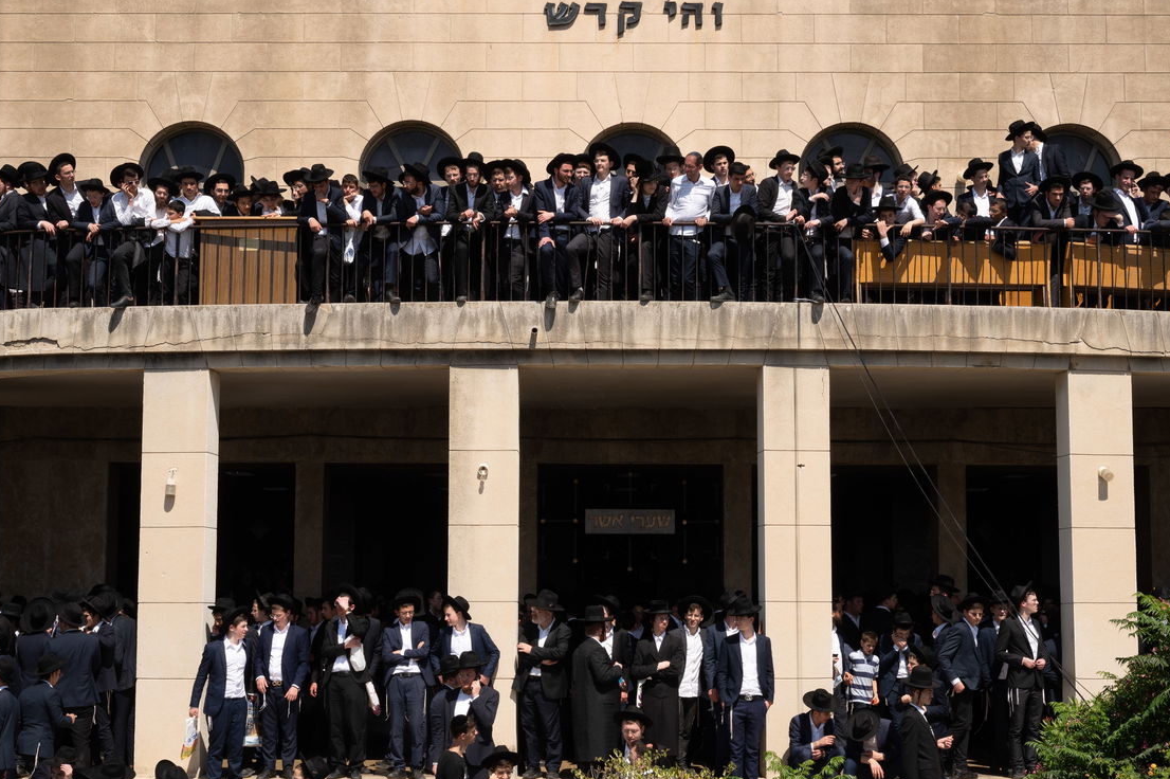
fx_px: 2014
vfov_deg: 21.9
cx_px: 632
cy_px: 369
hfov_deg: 32.4
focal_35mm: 62
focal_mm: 49
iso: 320
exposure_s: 1/400
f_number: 13
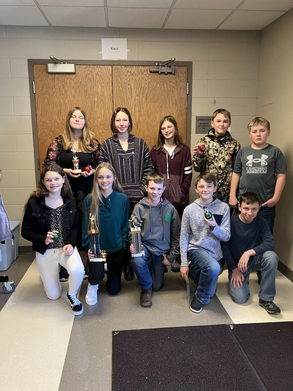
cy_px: 196
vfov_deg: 63.4
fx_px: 316
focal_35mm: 28
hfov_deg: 49.7
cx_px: 146
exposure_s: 1/60
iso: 160
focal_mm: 3.99
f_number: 1.8
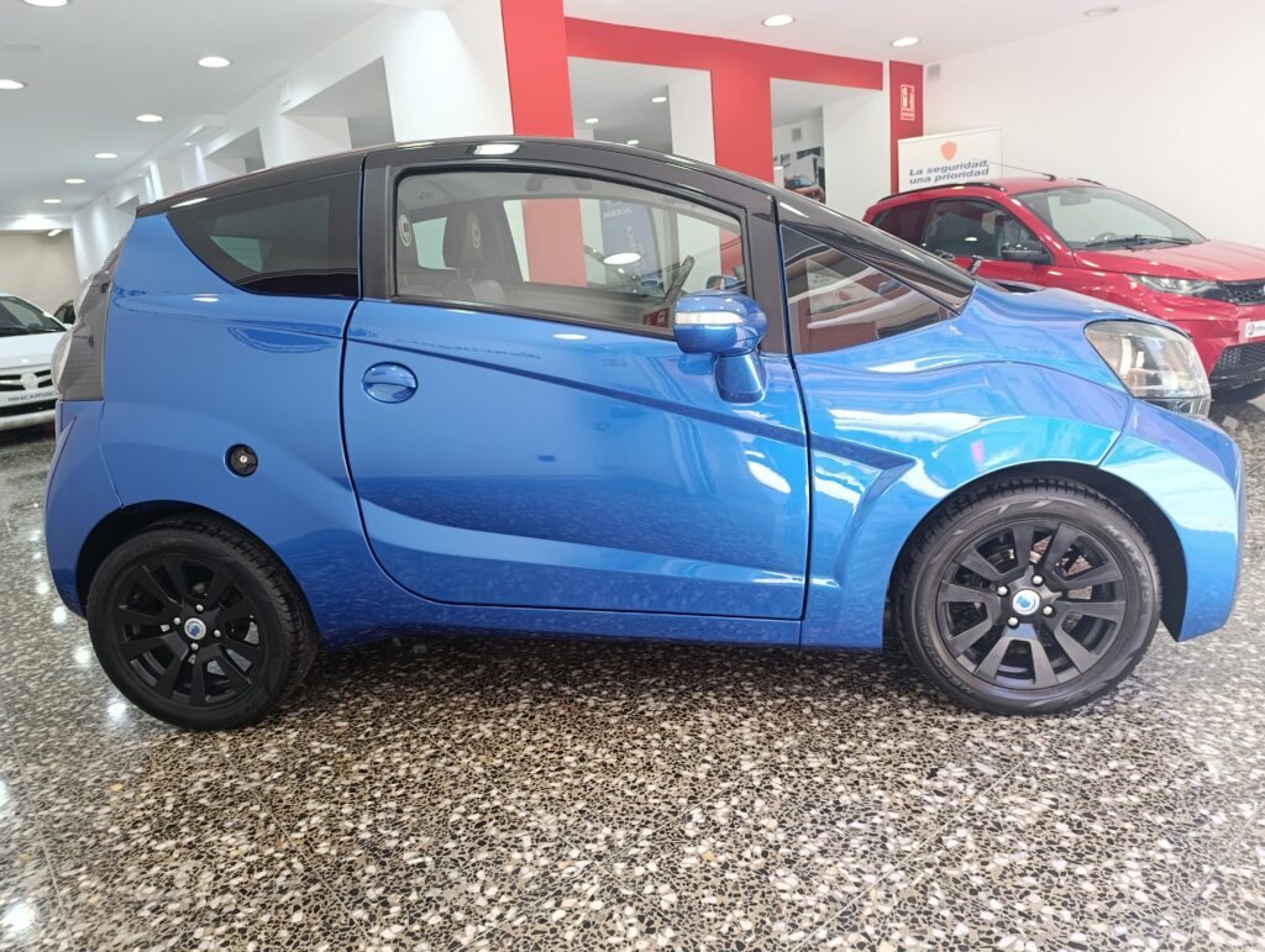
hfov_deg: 73.8
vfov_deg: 59.0
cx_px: 632
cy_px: 476
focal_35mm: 23
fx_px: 842
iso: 390
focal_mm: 6.11
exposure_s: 1/100
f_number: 1.65
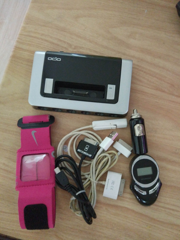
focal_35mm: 28
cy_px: 120
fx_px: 194
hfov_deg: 49.7
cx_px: 90
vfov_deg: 63.4
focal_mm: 4.26
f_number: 2
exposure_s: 1/13
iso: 1995
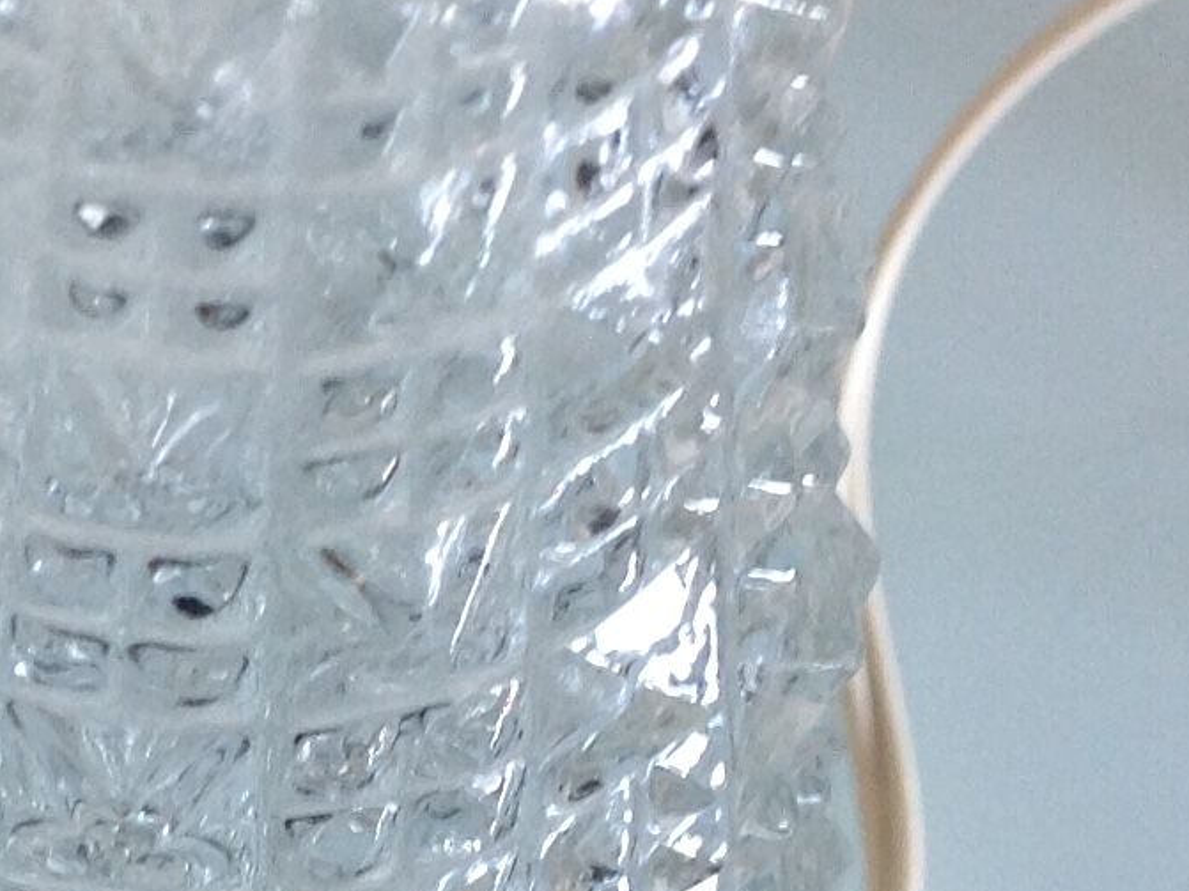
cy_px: 733
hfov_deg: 14.3
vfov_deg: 10.9
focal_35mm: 135
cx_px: -89
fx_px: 4636
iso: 64
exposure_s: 1/15
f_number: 2.4
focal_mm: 4.28
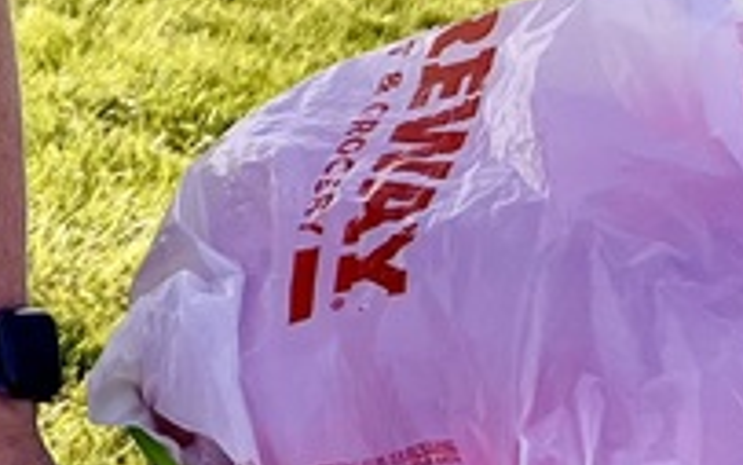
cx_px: -703
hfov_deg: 13.2
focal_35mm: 139
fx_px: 2815
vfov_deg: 8.7
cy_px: -586
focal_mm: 5.7
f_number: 1.5
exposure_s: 1/2252
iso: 50
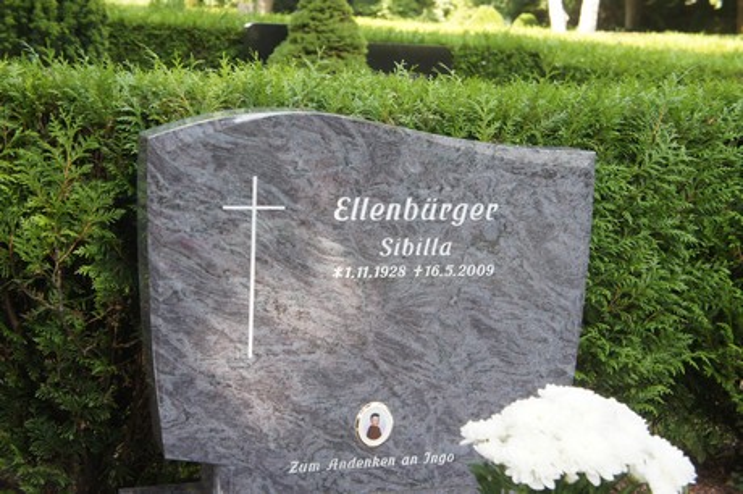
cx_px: 372
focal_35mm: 62
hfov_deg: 32.7
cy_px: 247
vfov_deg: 22.1
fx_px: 1268
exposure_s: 1/250
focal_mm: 41
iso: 500
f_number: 5
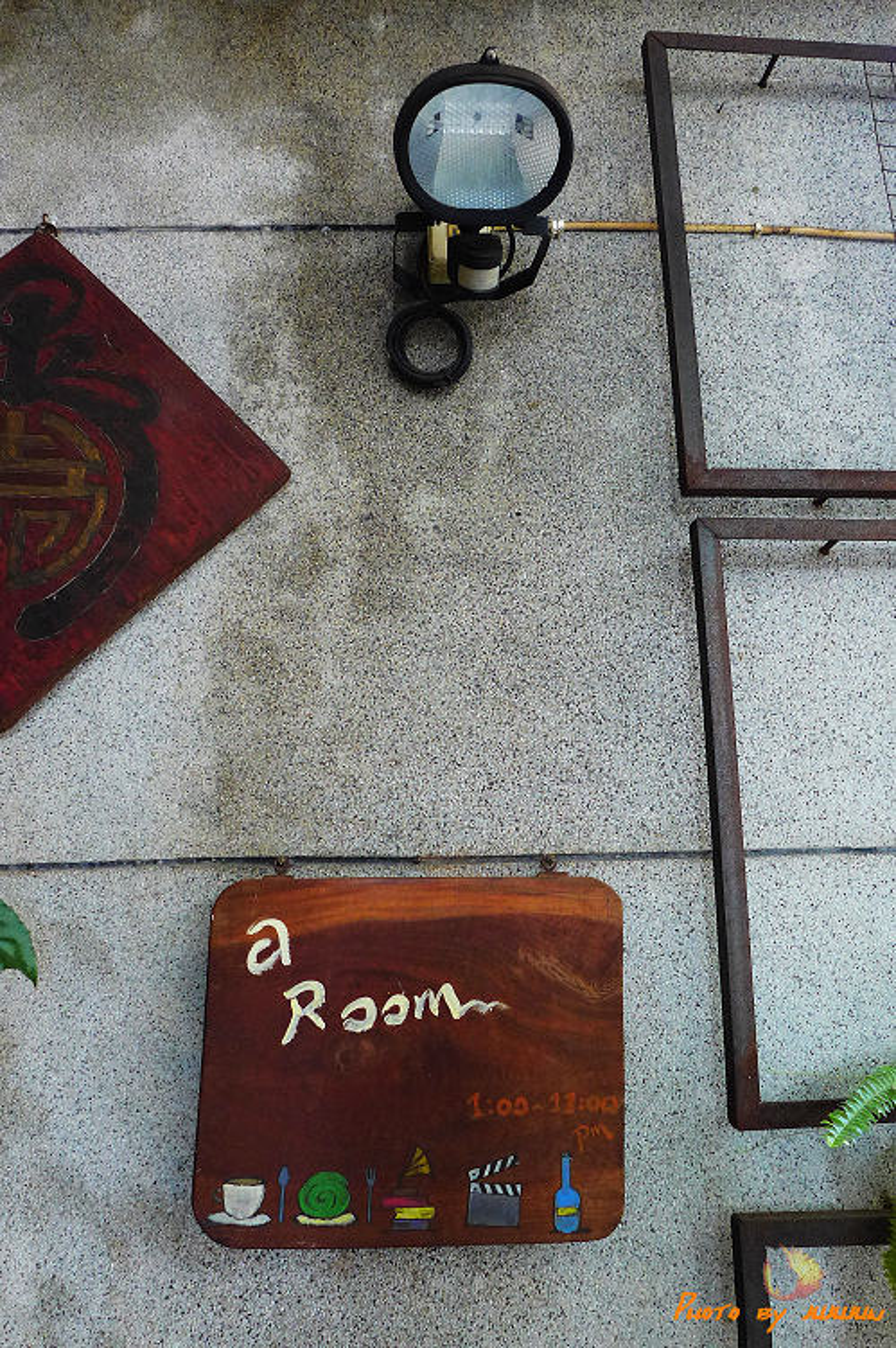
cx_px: 448
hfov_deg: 53.1
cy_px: 674
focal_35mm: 24
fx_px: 897
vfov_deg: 73.8
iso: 400
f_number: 2
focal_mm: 4.7
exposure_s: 1/25
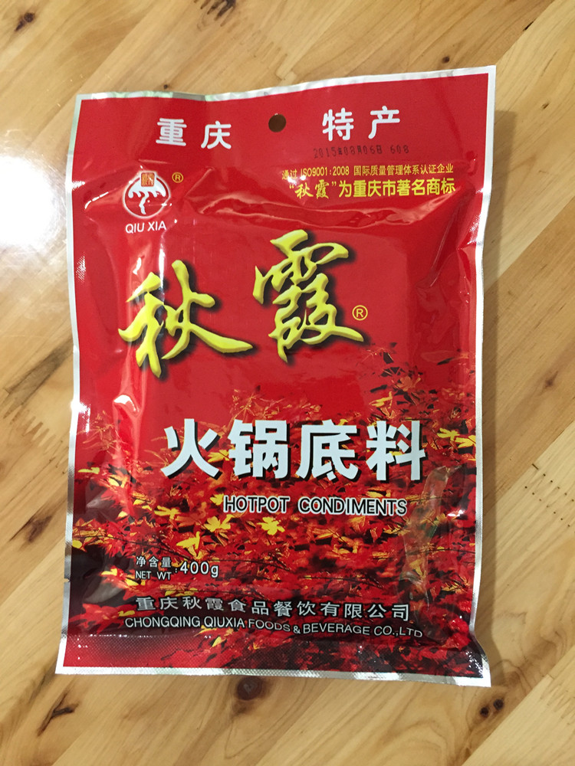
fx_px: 642
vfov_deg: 61.7
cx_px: 288
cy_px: 383
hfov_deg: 48.2
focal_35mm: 29
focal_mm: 4.15
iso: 250
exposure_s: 1/24
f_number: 2.2
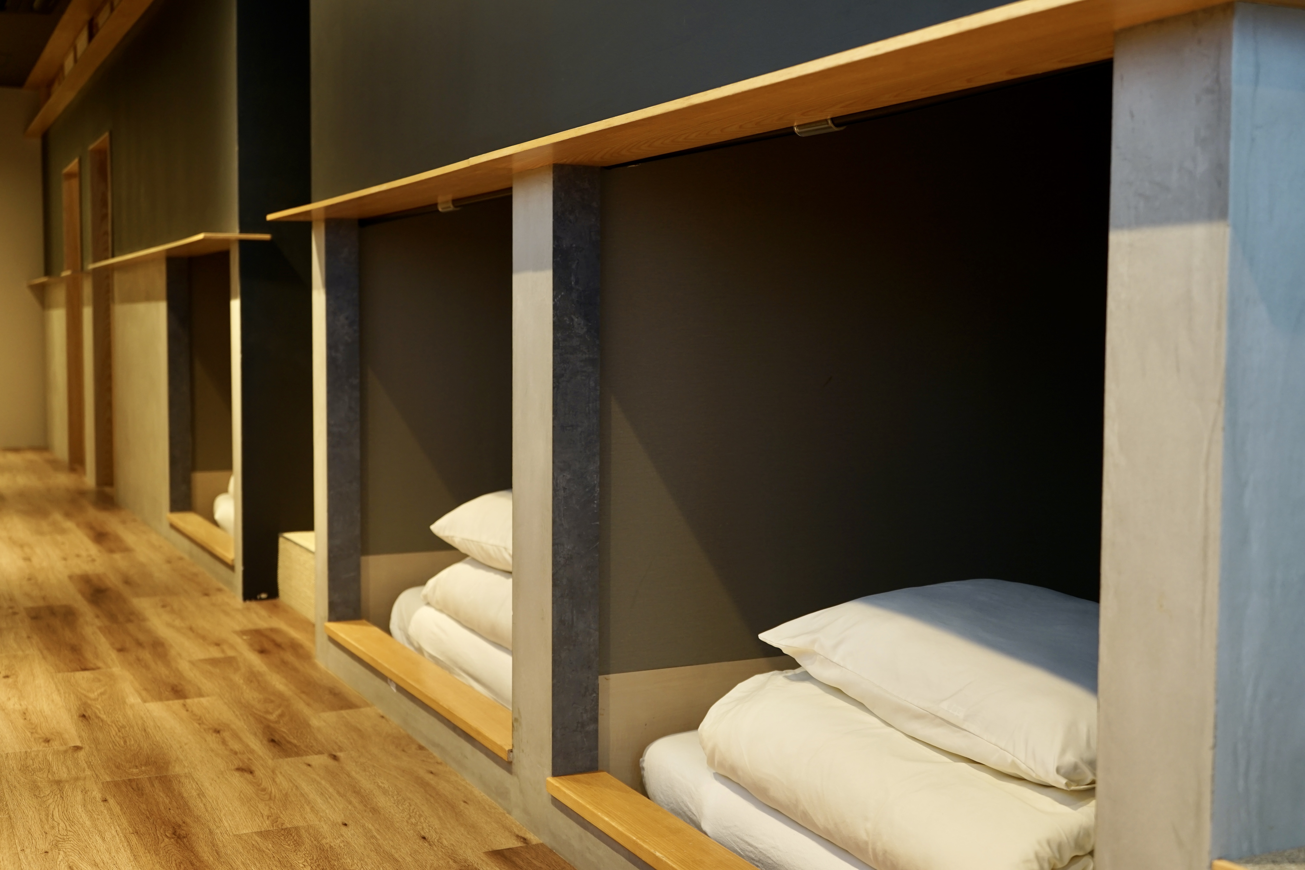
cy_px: 435
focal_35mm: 41
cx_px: 652
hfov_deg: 47.4
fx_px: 1486
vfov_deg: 32.6
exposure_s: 1/8
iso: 400
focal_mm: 41
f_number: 4.5
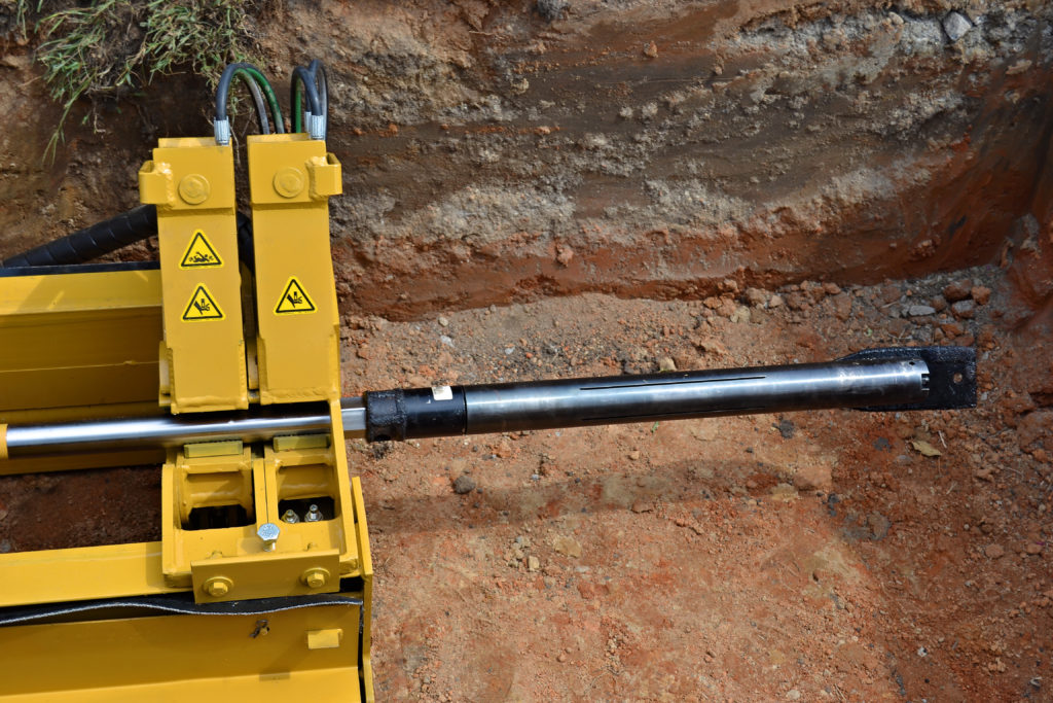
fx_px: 1404
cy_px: 352
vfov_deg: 28.1
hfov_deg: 41.1
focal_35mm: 48
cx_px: 526
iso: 100
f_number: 7.1
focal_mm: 32
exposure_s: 1/200
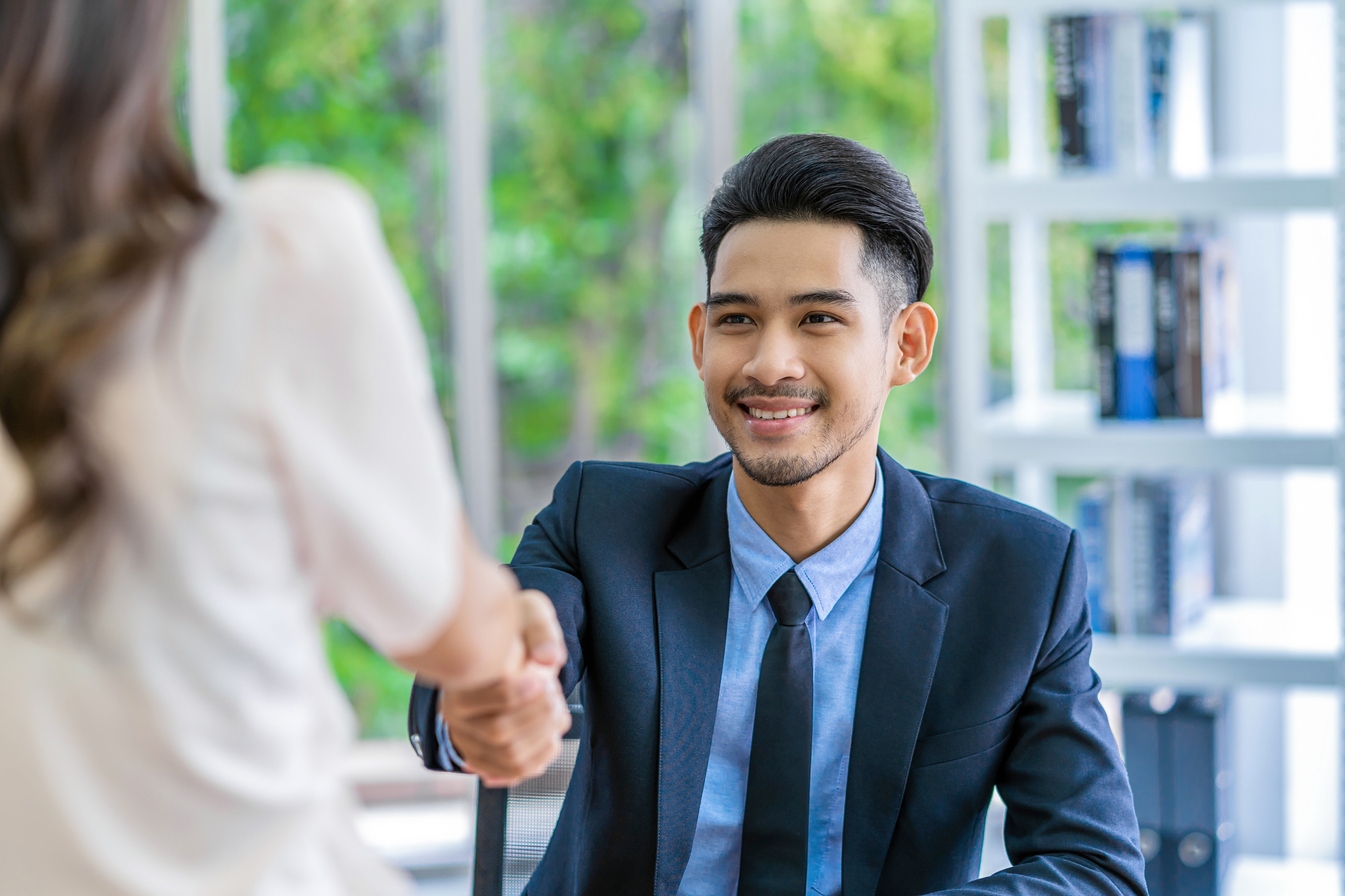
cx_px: 672
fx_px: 3175
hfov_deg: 23.9
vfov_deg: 16.1
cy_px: 448
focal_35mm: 85
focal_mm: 85
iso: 250
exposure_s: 1/125
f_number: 2.8
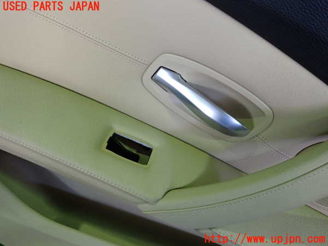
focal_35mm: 30
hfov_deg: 60.0
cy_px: 123
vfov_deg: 46.8
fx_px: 284
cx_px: 164
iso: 320
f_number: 2.3
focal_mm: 5.4
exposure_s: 1/30
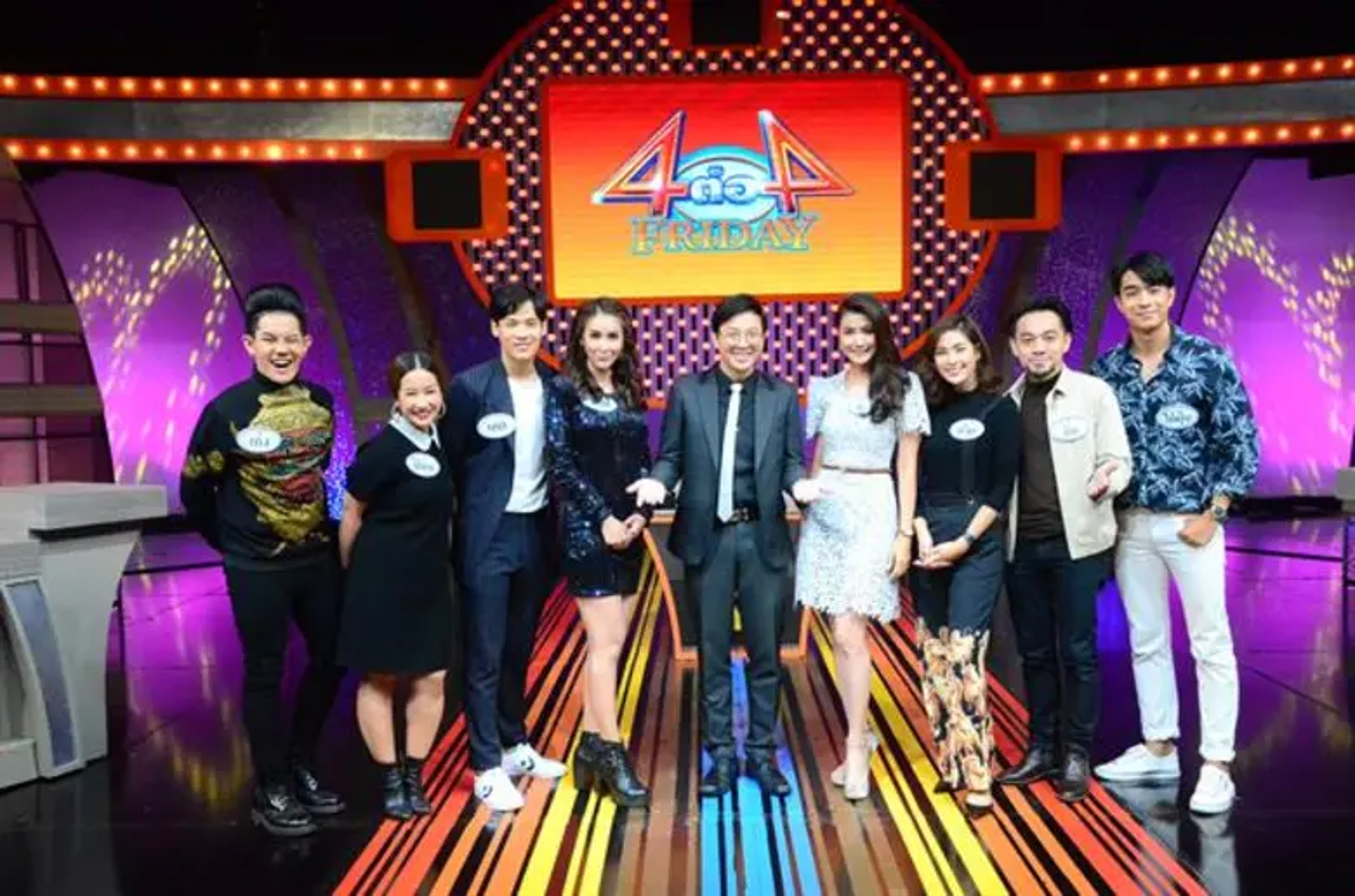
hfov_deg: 55.2
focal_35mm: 34
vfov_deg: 38.2
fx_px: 1295
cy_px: 448
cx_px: 678
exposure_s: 1/500
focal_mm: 23
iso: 6400
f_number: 5.6
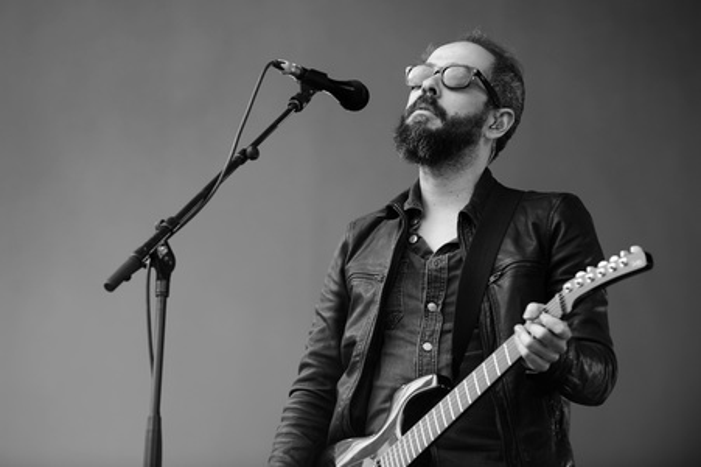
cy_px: 234
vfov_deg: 6.9
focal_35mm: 200
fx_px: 3891
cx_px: 350
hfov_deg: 10.3
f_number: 4
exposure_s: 1/320
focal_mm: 200
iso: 160
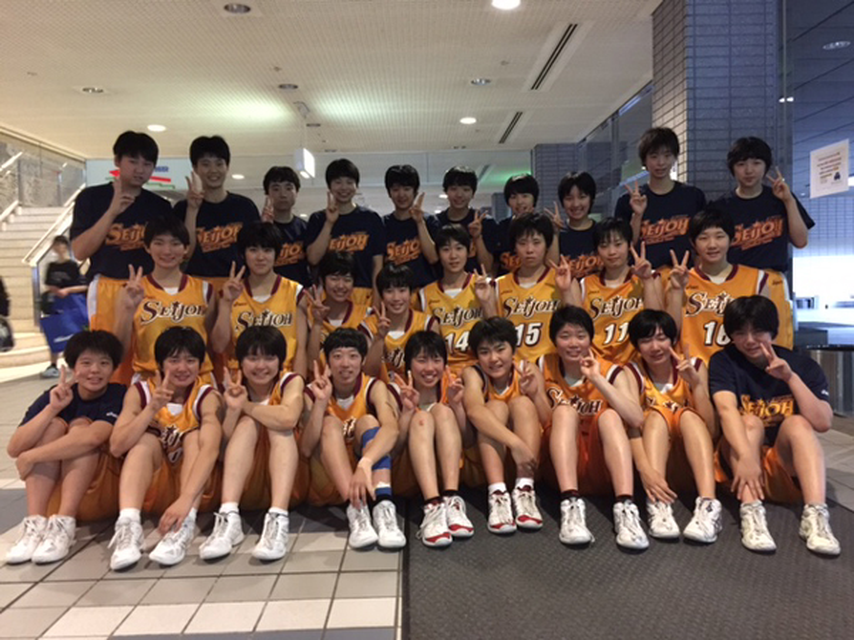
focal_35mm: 29
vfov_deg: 48.2
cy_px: 320
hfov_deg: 61.7
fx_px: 715
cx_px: 427
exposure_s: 1/4
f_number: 2.2
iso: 160
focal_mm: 4.15
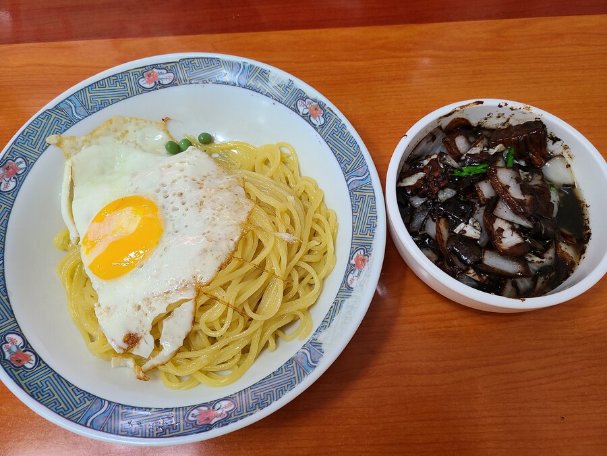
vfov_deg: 53.1
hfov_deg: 67.3
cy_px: 228
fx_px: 456
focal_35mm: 26
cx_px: 304
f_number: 1.8
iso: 100
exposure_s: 1/60
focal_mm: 5.4
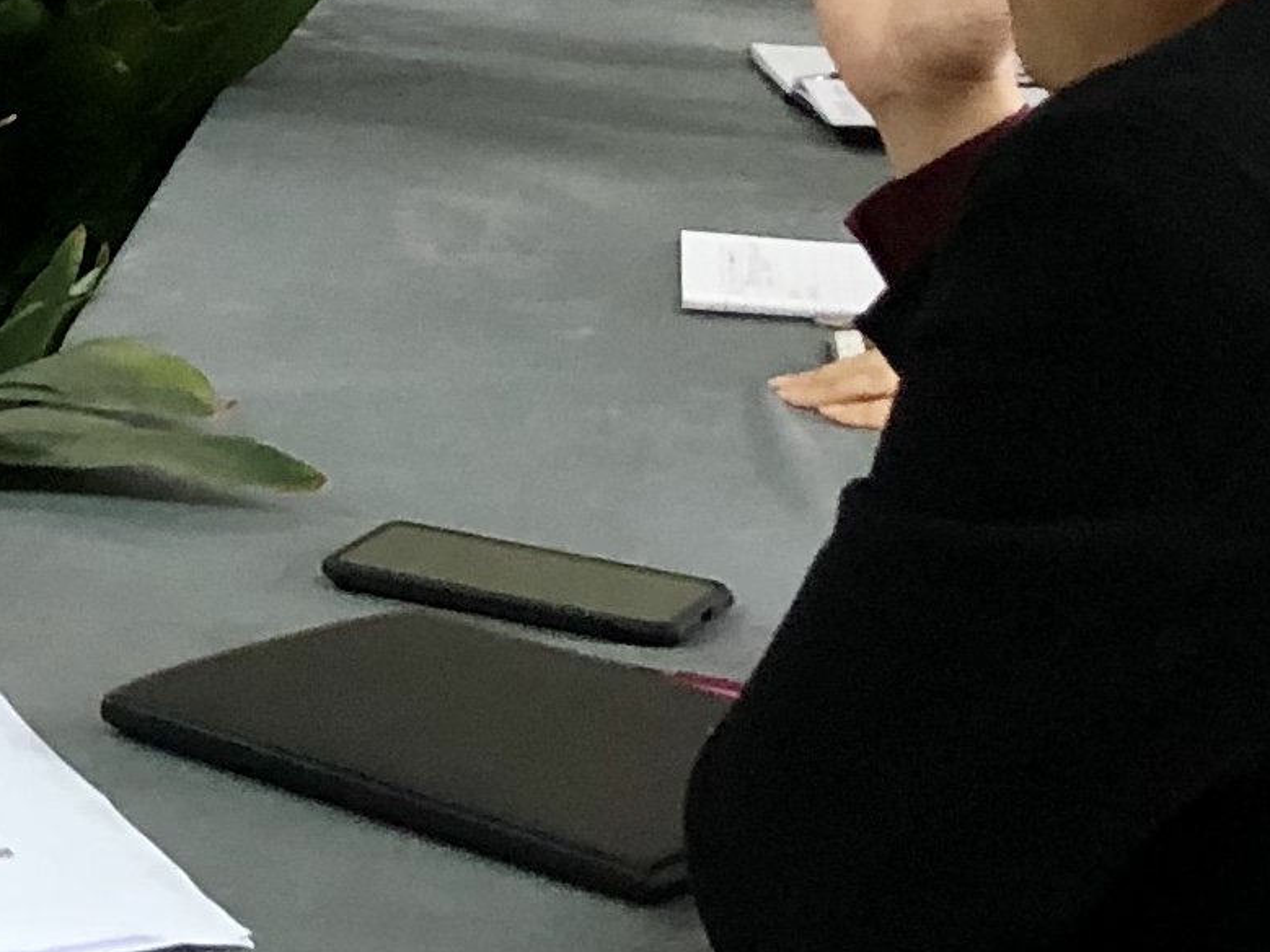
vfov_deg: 10.1
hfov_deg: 13.2
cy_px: -127
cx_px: -318
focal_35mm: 145
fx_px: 5319
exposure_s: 1/17
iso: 100
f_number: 1.8
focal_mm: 3.99
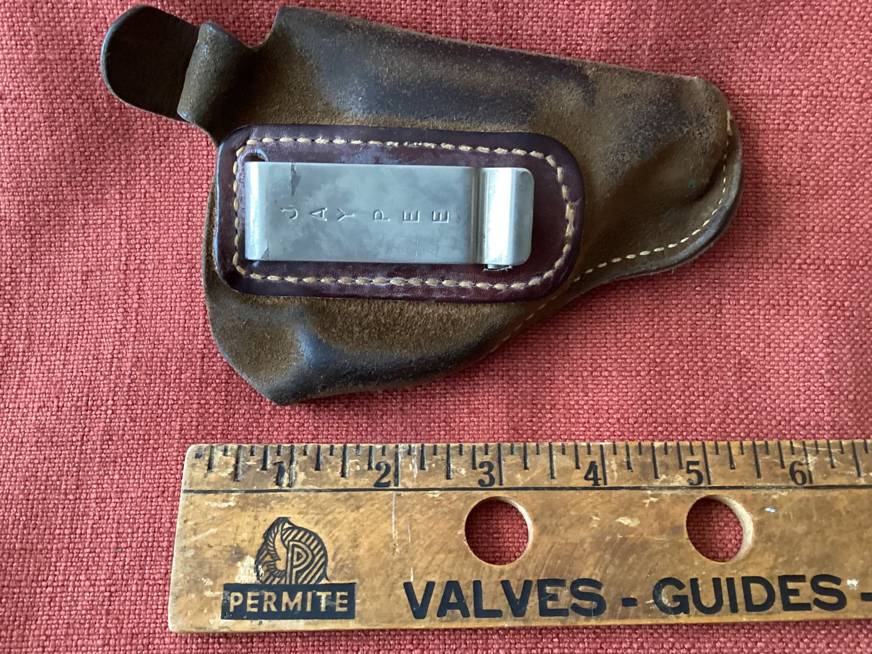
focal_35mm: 31
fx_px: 781
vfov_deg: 45.4
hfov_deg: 58.3
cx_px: 436
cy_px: 327
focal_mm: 3.3
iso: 500
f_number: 2.4
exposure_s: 1/30
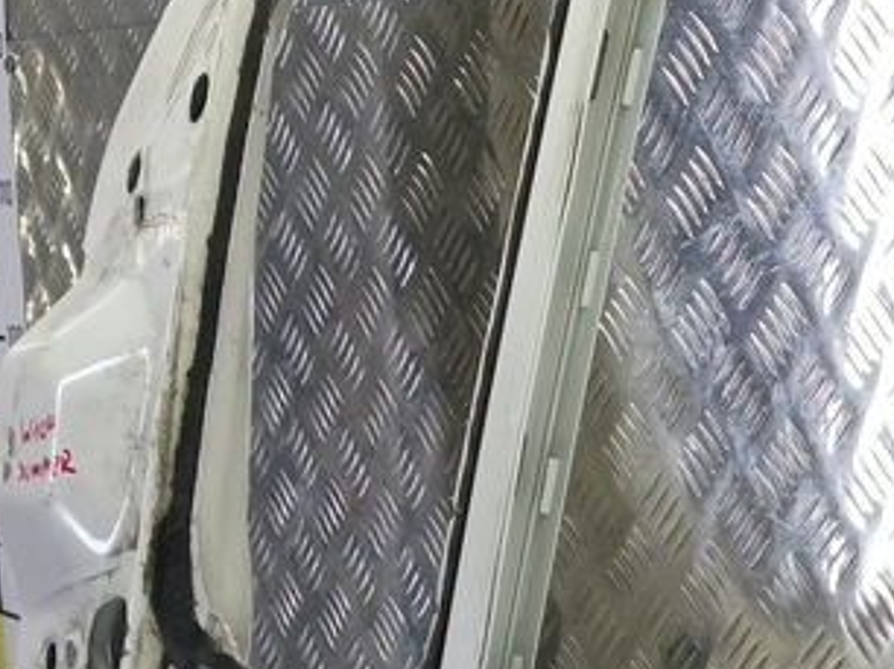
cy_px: 403
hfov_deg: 22.6
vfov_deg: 19.1
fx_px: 1987
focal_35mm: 77
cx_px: 1172
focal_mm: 4.11
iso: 155
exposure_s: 1/100
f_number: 1.6
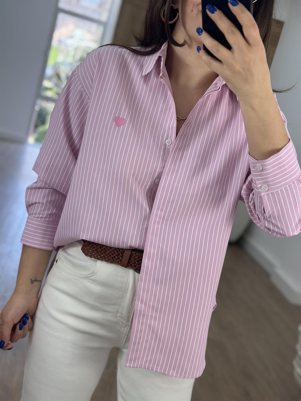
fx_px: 557
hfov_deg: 30.3
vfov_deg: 39.7
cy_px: 200
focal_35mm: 48
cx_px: 150
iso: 80
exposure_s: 1/458
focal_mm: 6.86
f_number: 1.78
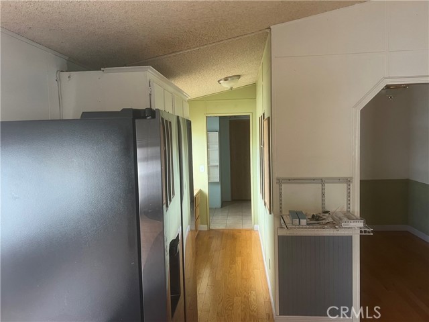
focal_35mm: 26
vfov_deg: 53.1
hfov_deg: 67.3
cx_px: 214
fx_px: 322
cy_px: 161
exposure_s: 1/60
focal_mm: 5.7
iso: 160
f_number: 1.5
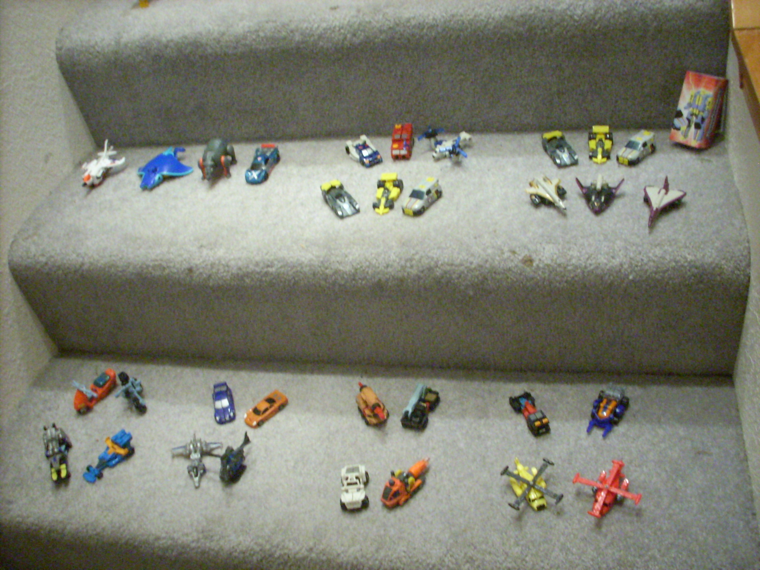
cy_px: 285
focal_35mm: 37
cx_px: 380
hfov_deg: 50.1
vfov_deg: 38.7
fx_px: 812
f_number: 2.8
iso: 800
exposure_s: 1/3.5
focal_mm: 6.2
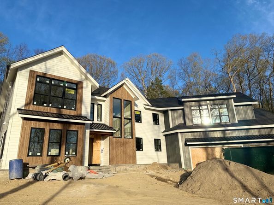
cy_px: 102
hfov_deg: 71.6
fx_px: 190
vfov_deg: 56.8
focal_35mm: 24
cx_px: 137
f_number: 1.78
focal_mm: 6.76
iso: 80
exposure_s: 1/3584
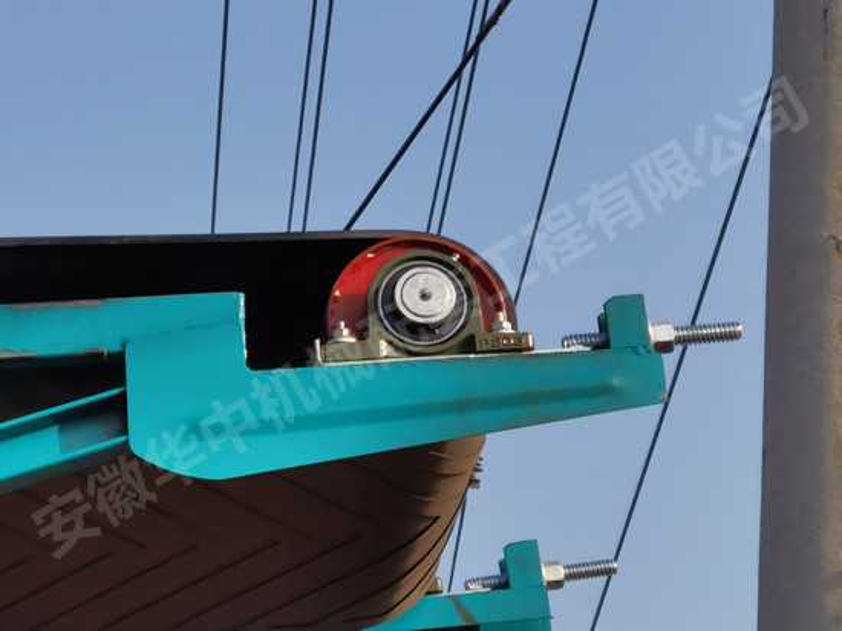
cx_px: 421
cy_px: 316
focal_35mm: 201
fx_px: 4887
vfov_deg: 7.4
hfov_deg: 9.8
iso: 50
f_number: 2.4
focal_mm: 6.4
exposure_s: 1/1152
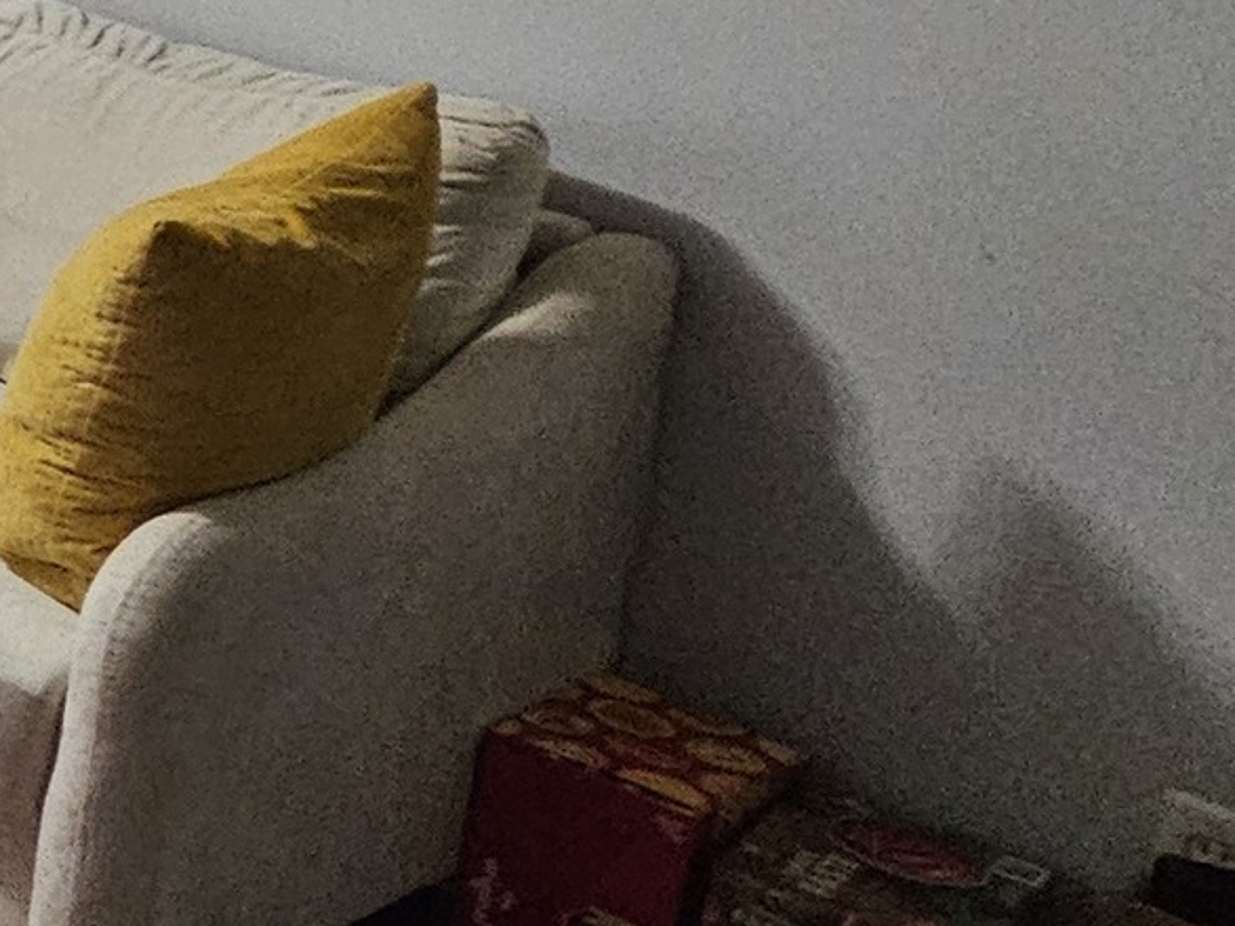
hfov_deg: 14.9
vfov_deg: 20.3
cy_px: -168
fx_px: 2426
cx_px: -1774
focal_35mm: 68
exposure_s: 1/30
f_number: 2.2
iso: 640
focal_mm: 2.2
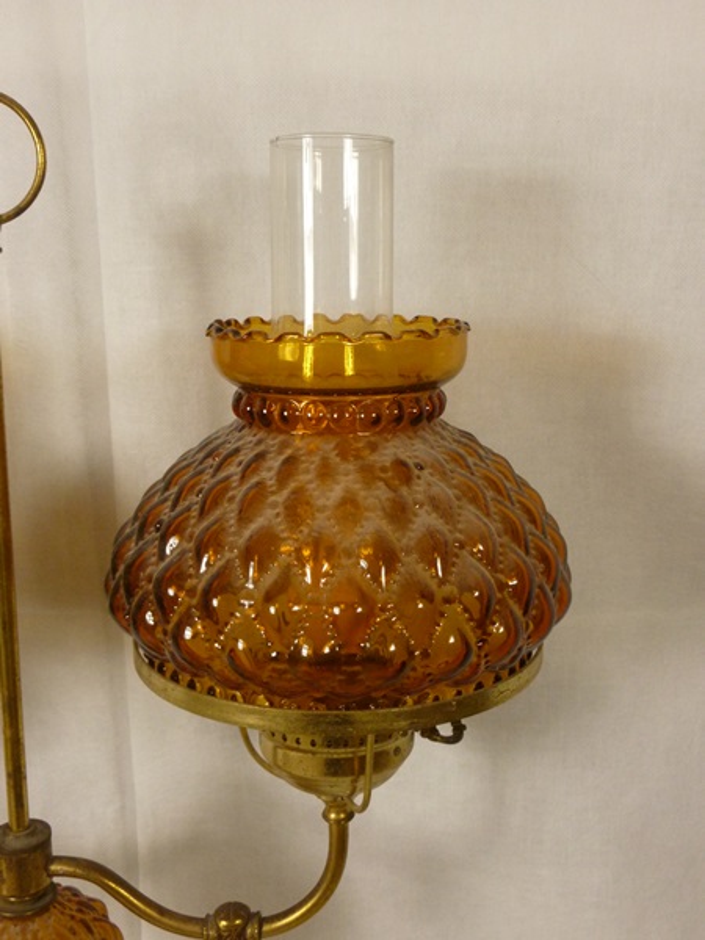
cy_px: 470
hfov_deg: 41.8
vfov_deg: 54.0
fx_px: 923
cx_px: 352
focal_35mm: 34
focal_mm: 6.1
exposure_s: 1/125
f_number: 3.6
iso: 400
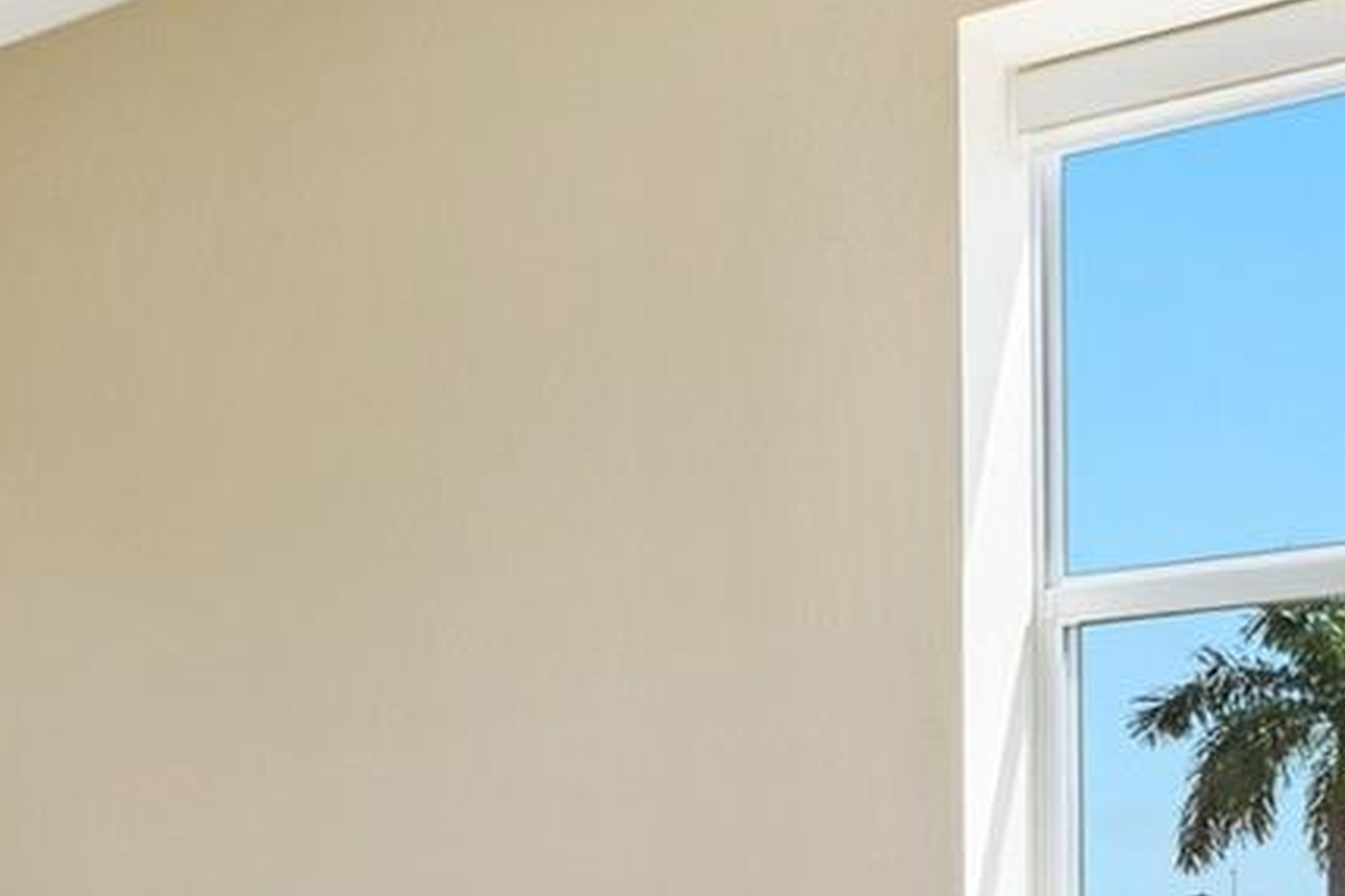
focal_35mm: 56
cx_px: -335
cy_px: 1093
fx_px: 2092
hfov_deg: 29.7
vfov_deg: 22.2
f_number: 8
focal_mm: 10
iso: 200
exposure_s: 1/20
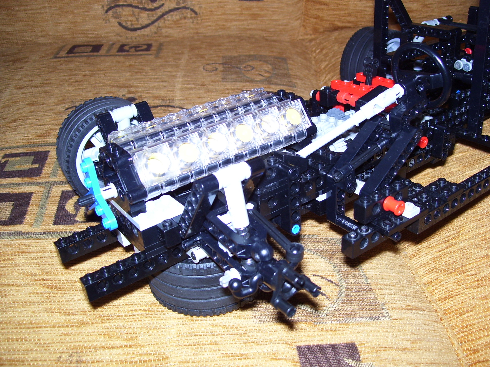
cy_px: 184
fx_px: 510
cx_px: 245
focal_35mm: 36
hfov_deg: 51.4
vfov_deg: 39.7
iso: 80
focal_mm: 6
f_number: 2.7
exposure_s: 1/60
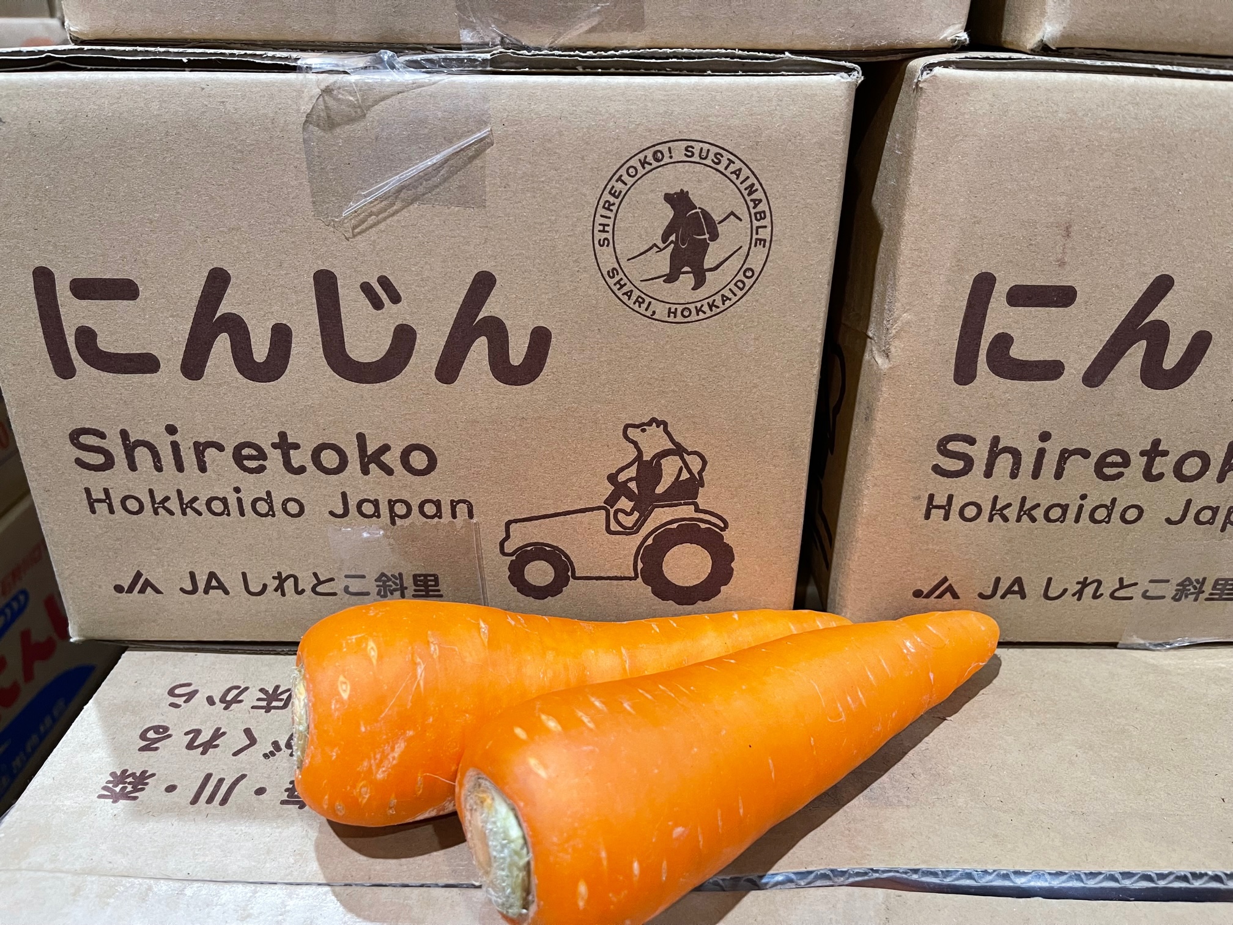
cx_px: 616
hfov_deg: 67.3
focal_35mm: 26
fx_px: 926
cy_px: 462
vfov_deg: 53.1
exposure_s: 1/60
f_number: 1.6
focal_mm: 5.1
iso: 400
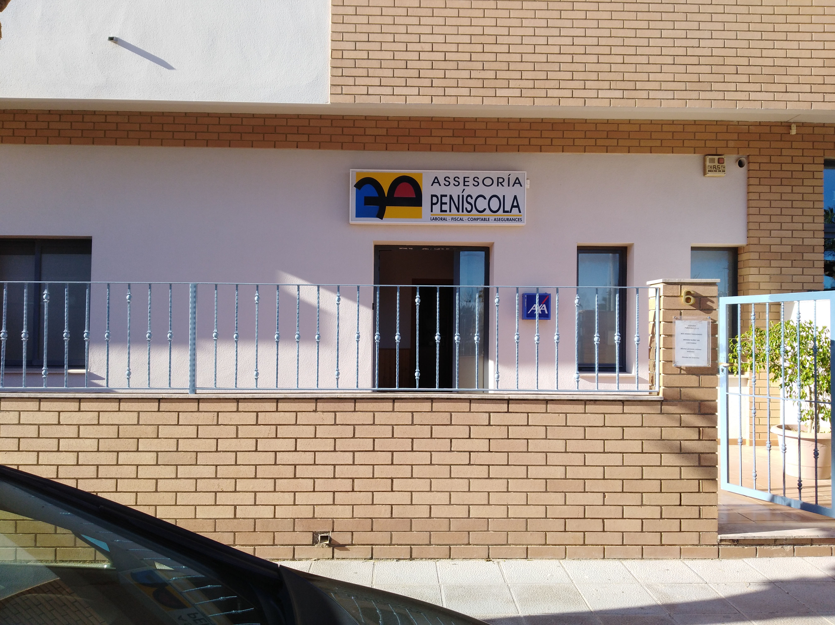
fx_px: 627
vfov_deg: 53.0
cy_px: 312
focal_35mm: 26
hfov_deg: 67.4
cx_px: 418
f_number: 2.2
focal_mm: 3.83
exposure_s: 1/456
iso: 100
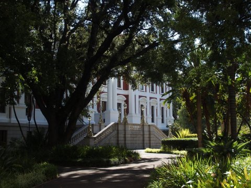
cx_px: 126
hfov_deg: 33.8
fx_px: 413
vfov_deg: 25.7
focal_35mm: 57
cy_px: 94
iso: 100
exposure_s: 1/400
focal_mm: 12
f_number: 3.5
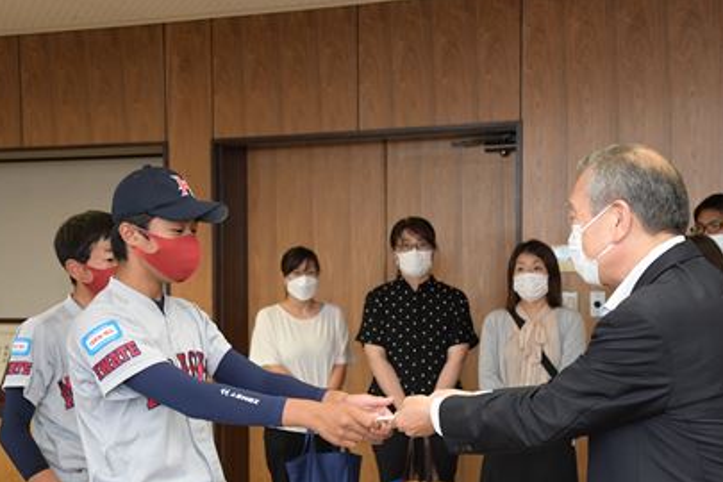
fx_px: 1486
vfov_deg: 18.4
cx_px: 366
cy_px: 281
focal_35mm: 74
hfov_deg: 27.3
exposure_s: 1/250
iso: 2500
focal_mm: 40
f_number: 5.6
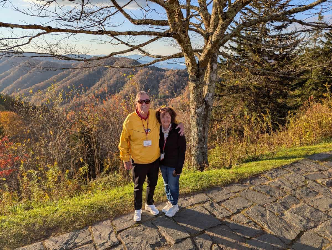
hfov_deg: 71.5
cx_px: 166
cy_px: 125
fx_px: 231
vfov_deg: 57.0
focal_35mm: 24
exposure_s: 1/1143
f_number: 1.85
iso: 44
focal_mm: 6.81
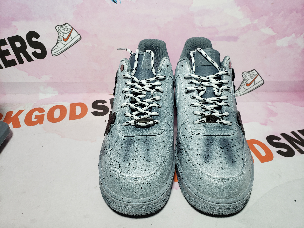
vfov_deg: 53.1
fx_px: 228
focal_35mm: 26
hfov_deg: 67.3
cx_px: 152
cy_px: 114
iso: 50
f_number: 2.4
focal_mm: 4.3
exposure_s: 1/182
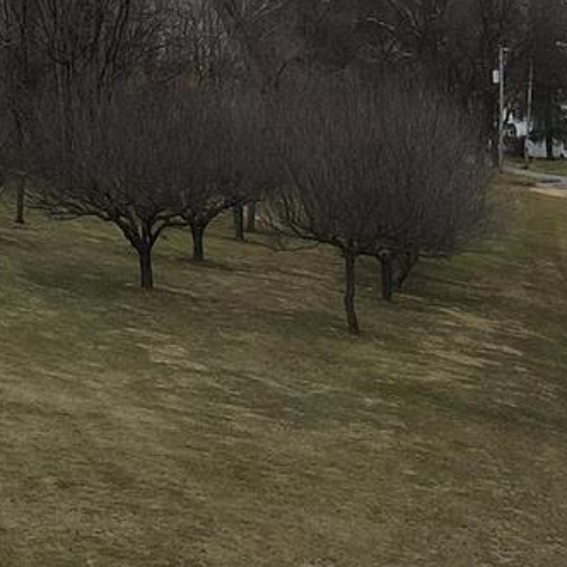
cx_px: -488
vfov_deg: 13.1
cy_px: -44
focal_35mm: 131
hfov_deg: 12.1
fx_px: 2428
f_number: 2.8
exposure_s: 1/350
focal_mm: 4.5
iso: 100
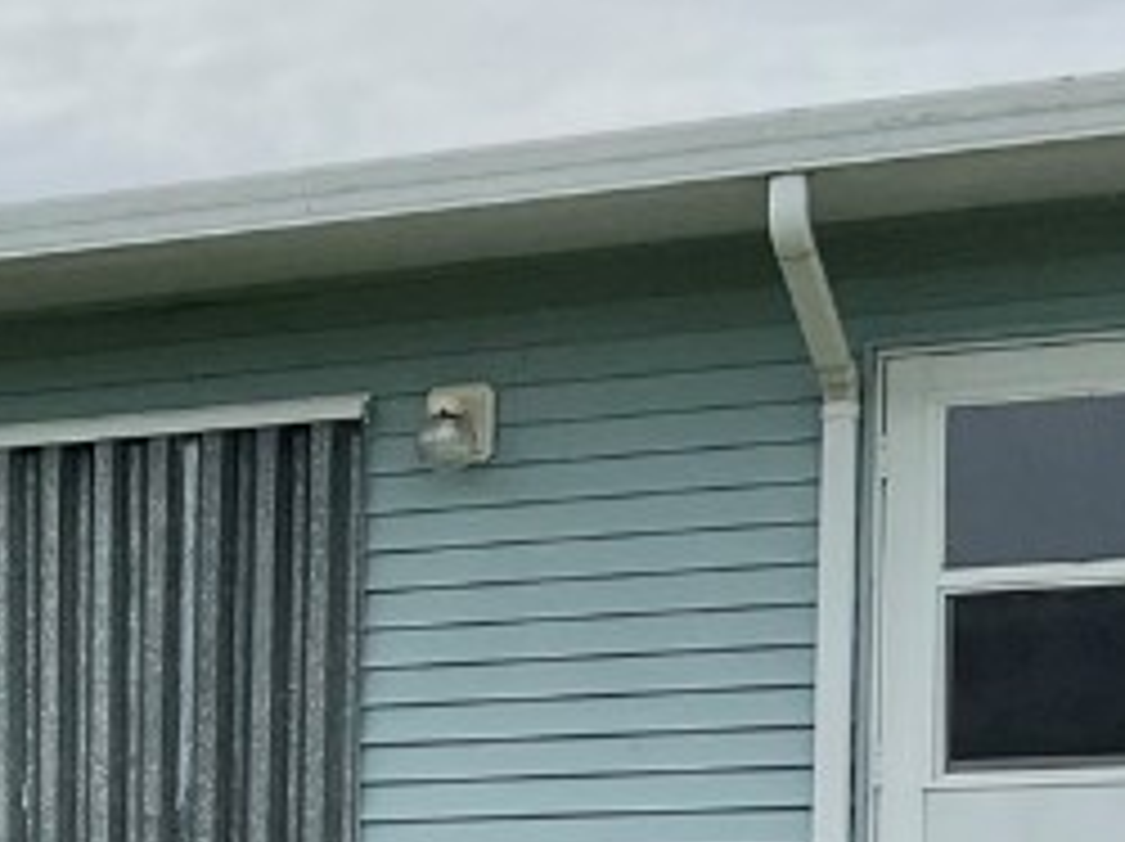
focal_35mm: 119
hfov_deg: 15.9
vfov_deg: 12.1
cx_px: -252
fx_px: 3864
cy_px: 1112
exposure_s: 1/2959
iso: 16
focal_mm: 3
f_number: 1.8
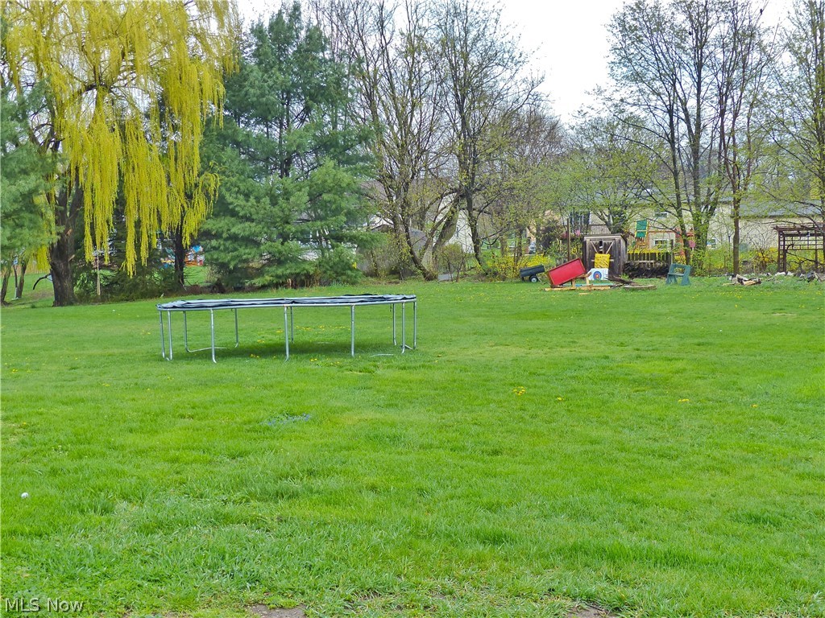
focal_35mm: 47
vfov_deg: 30.9
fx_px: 1120
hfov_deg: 40.4
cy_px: 309
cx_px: 412
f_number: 2.8
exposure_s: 1/500
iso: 200
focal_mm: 8.4
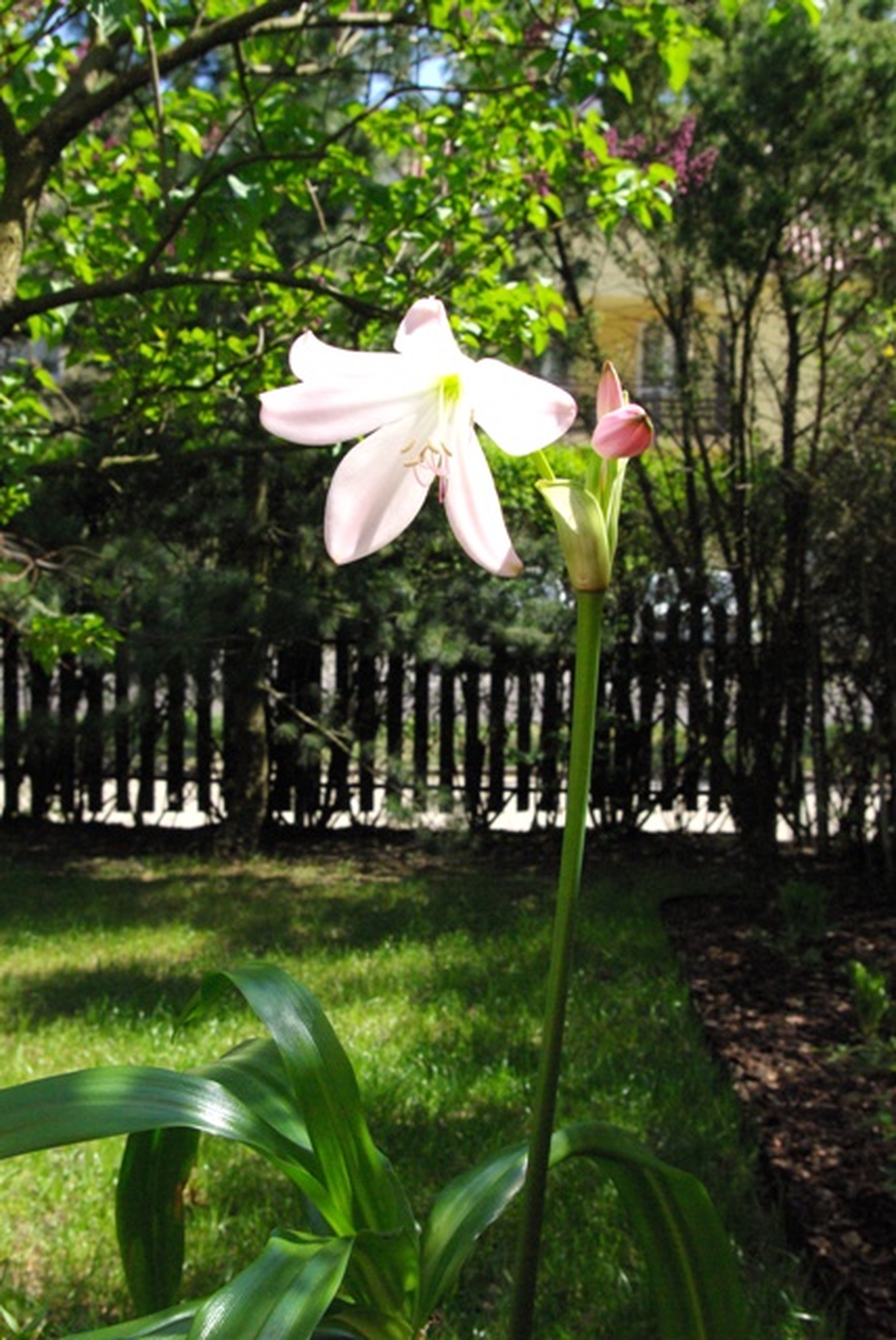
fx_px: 1564
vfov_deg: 46.4
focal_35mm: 42
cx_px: 448
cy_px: 670
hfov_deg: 32.0
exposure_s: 1/750
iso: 1600
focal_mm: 28
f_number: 9.5
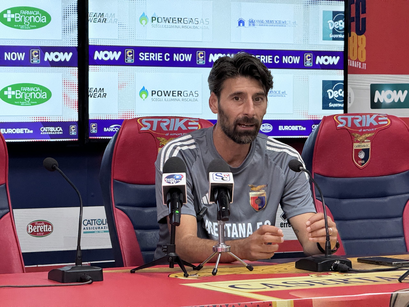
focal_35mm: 120
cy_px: 154
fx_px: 1418
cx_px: 204
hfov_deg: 16.4
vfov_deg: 12.3
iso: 200
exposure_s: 1/50
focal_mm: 15.66
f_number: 2.8
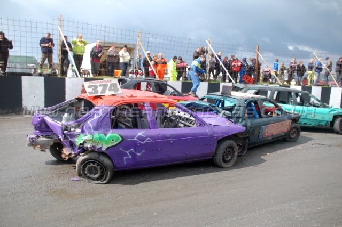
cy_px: 114
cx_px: 171
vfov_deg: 39.9
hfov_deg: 57.2
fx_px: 313
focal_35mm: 33
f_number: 4
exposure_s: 1/640
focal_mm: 22
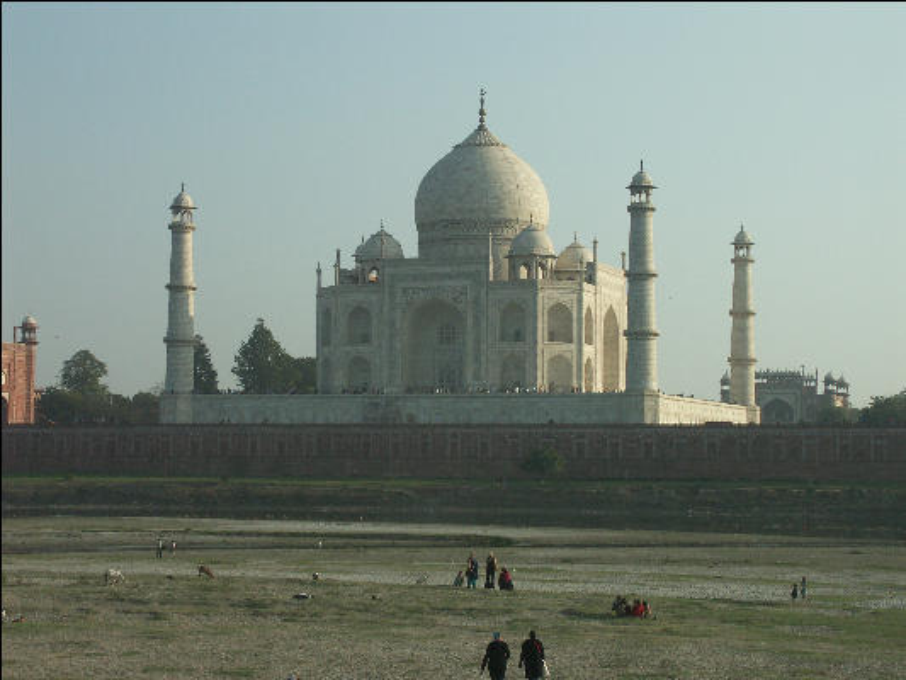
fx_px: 1806
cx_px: 453
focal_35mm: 69
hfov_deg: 28.2
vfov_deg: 21.3
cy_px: 340
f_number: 8
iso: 100
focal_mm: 17.14
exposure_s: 1/400
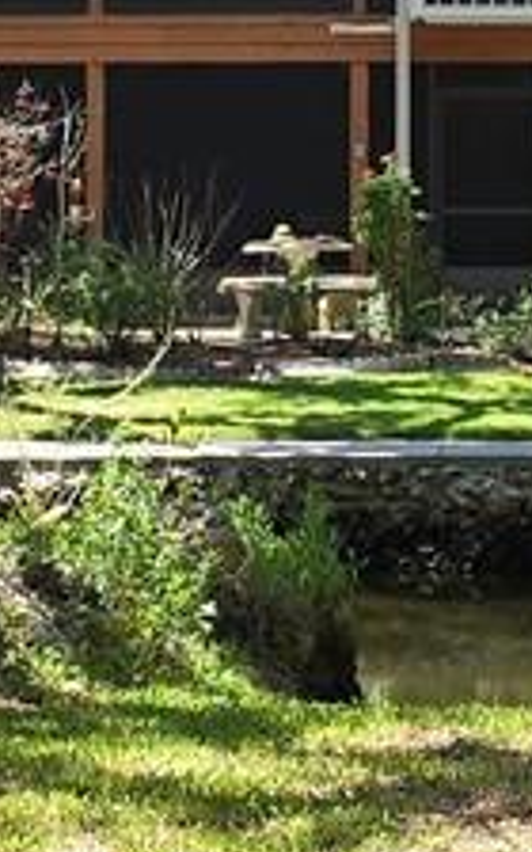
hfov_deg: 7.5
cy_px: 148
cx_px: 399
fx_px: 4036
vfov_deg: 12.0
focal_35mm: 174
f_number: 1.7
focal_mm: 6.3
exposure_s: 1/260
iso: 12
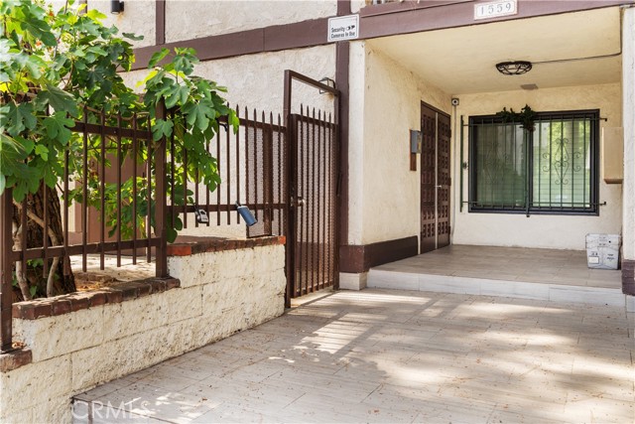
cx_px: 318
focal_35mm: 31
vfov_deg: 42.3
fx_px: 547
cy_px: 212
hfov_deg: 60.3
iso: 250
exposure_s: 1/20
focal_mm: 31
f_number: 8
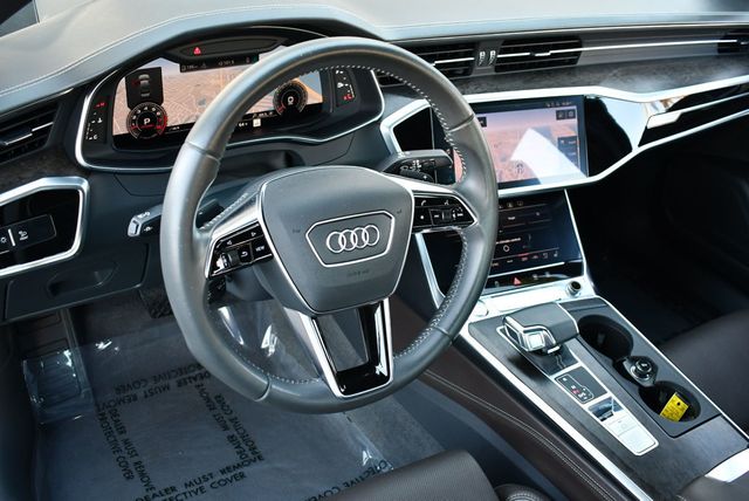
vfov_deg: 36.9
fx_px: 750
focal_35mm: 36
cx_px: 374
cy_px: 250
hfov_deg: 53.1
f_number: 3.5
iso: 800
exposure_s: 1/160
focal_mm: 18
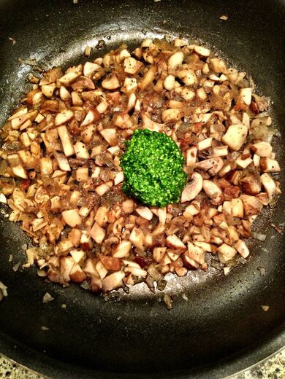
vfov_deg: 52.6
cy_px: 190
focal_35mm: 35
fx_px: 384
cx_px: 142
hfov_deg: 40.7
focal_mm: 4.28
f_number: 2.4
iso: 200
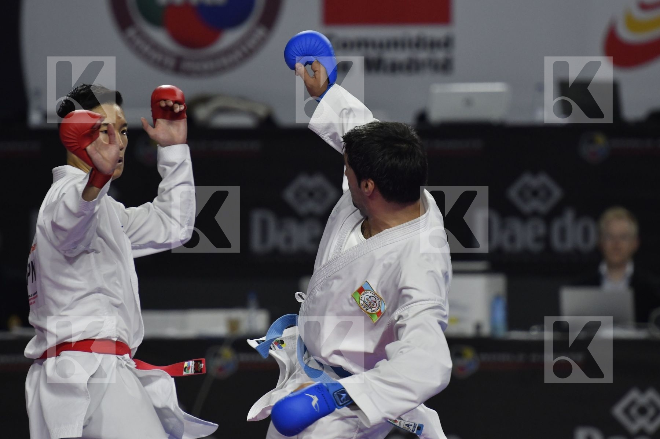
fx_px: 7695
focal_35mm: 420
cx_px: 330
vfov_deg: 3.3
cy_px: 220
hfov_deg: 4.9
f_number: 4
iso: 1250
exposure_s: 1/800
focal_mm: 280
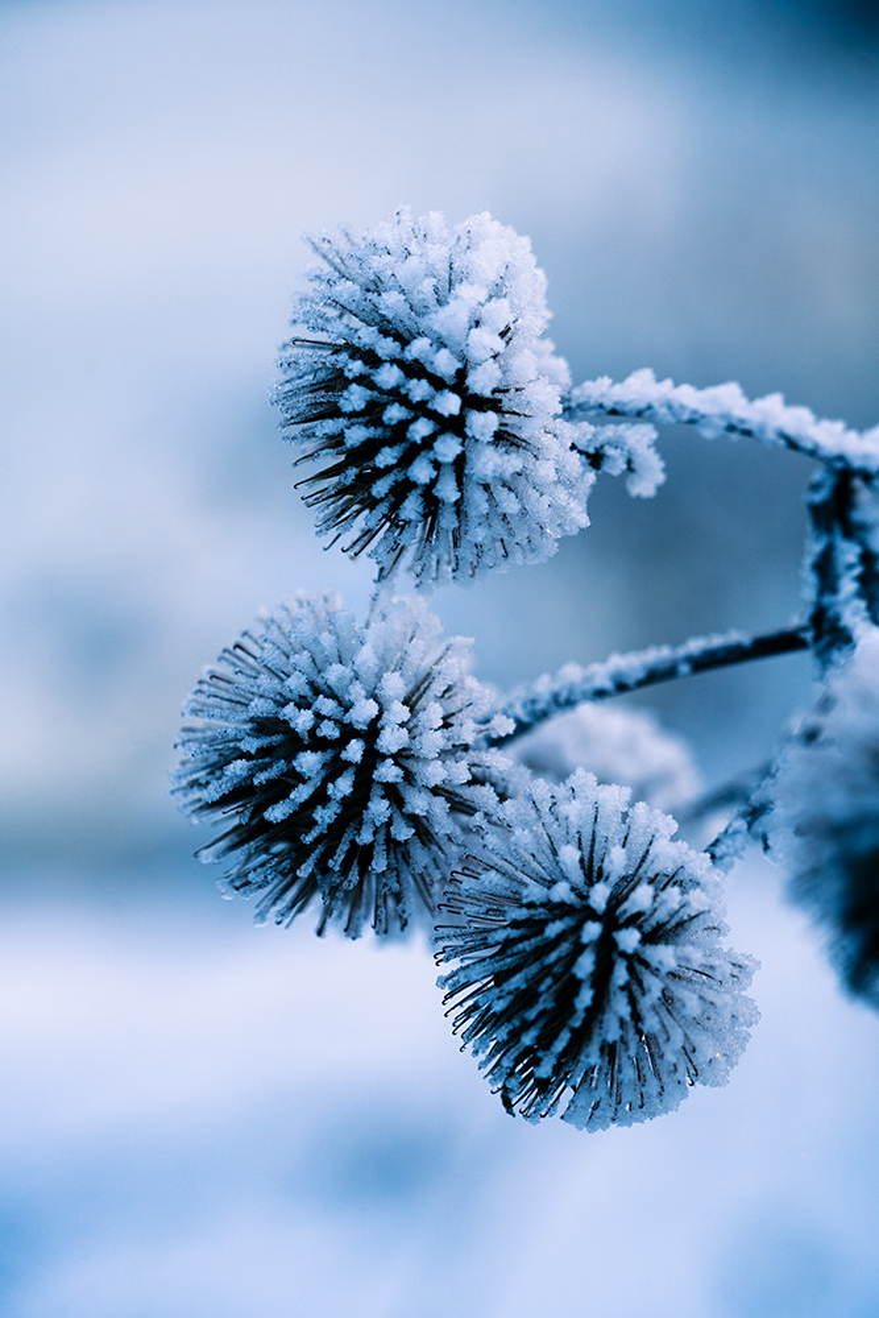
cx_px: 440
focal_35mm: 90
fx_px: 3295
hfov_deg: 15.2
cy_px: 659
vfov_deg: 22.6
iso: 640
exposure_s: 1/100
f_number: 5.6
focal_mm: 90
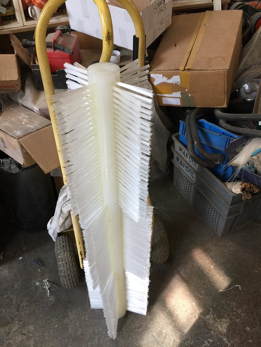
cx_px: 130
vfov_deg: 61.7
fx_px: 292
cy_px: 174
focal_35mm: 29
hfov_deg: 48.2
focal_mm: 4.15
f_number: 2.2
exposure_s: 1/33
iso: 40
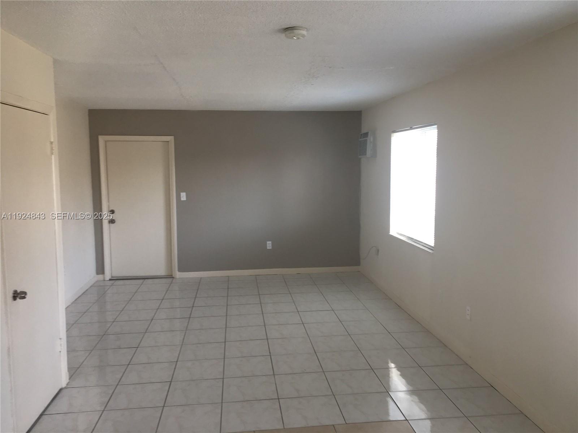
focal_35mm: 29
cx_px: 289
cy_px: 216
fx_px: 484
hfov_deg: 61.7
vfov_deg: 48.2
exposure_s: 1/40
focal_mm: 4.15
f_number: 2.2
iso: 32
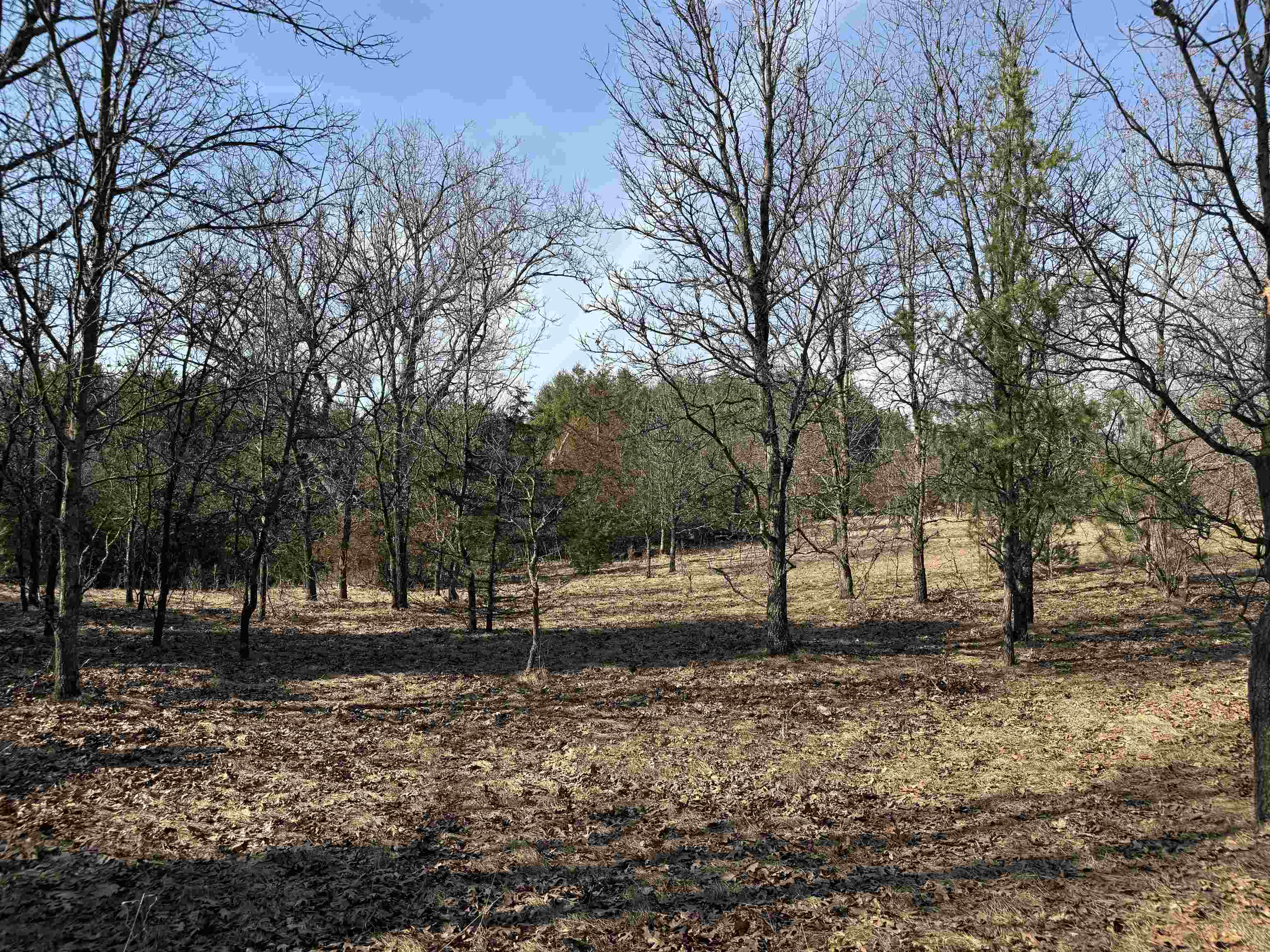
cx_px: 635
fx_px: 881
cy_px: 476
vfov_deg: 56.8
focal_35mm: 24
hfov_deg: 71.6
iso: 80
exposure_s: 1/2703
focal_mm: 6.76
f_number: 1.78
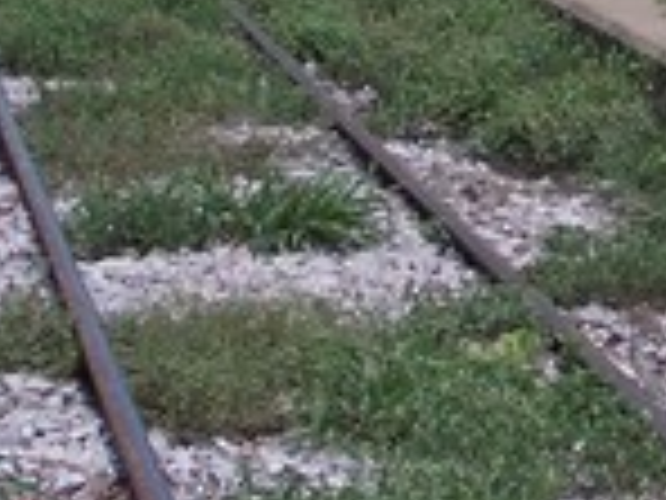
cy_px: -410
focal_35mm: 222
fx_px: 4271
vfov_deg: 6.5
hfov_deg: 8.9
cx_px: 644
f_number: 6.5
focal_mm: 6.1
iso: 80
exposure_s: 1/320
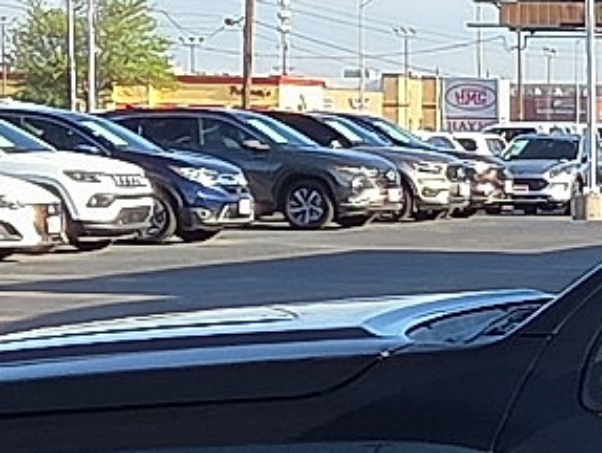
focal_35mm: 206
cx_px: 1263
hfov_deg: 9.0
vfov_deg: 7.2
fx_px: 3587
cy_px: 535
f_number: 1.8
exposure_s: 1/3333
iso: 76
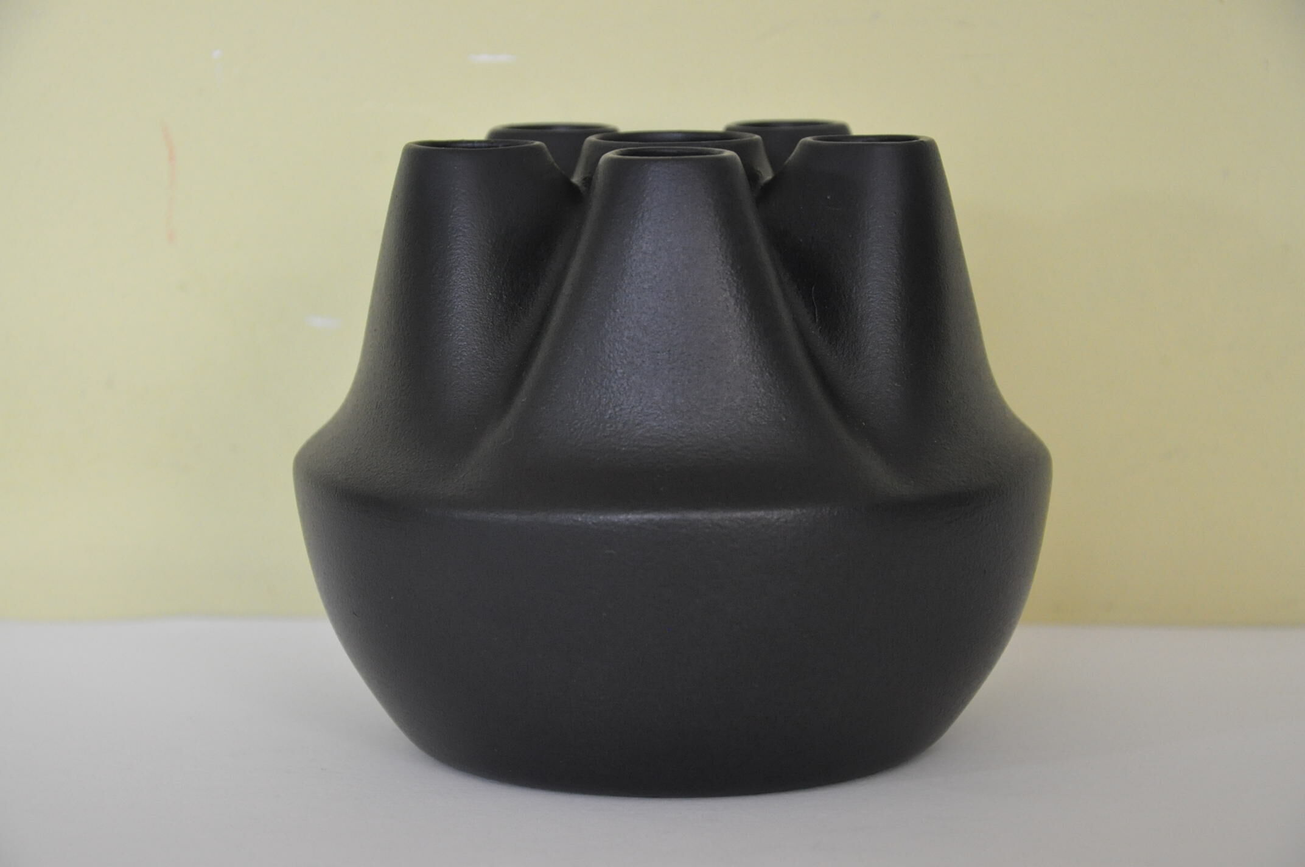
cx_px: 652
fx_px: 3584
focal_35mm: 99
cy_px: 434
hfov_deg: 20.6
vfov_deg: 13.8
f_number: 5.3
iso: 1600
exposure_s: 1/80
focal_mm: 66
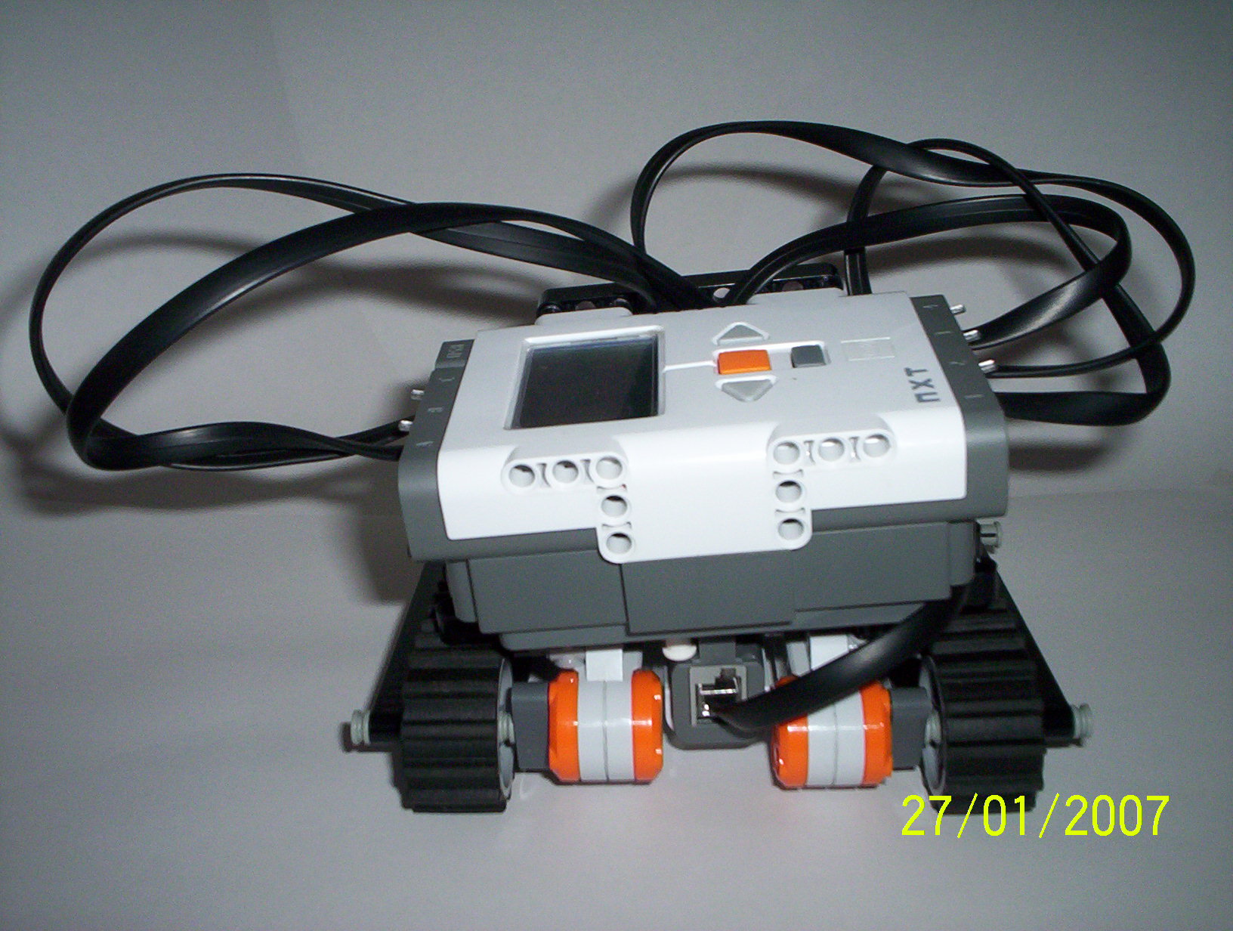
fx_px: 1357
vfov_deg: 37.9
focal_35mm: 38
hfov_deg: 48.9
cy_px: 466
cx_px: 616
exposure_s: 1/60
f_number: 4.5
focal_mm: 4.99
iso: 140
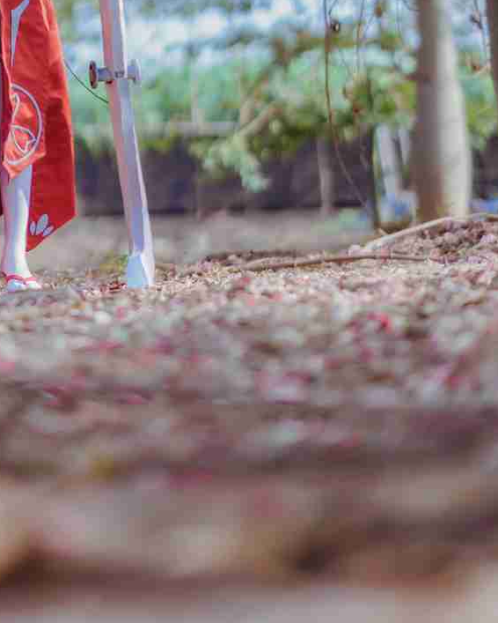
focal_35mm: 203
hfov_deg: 7.6
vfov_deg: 9.4
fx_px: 3738
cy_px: -156
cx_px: -6
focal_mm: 85
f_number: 1.4
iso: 160
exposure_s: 1/2500
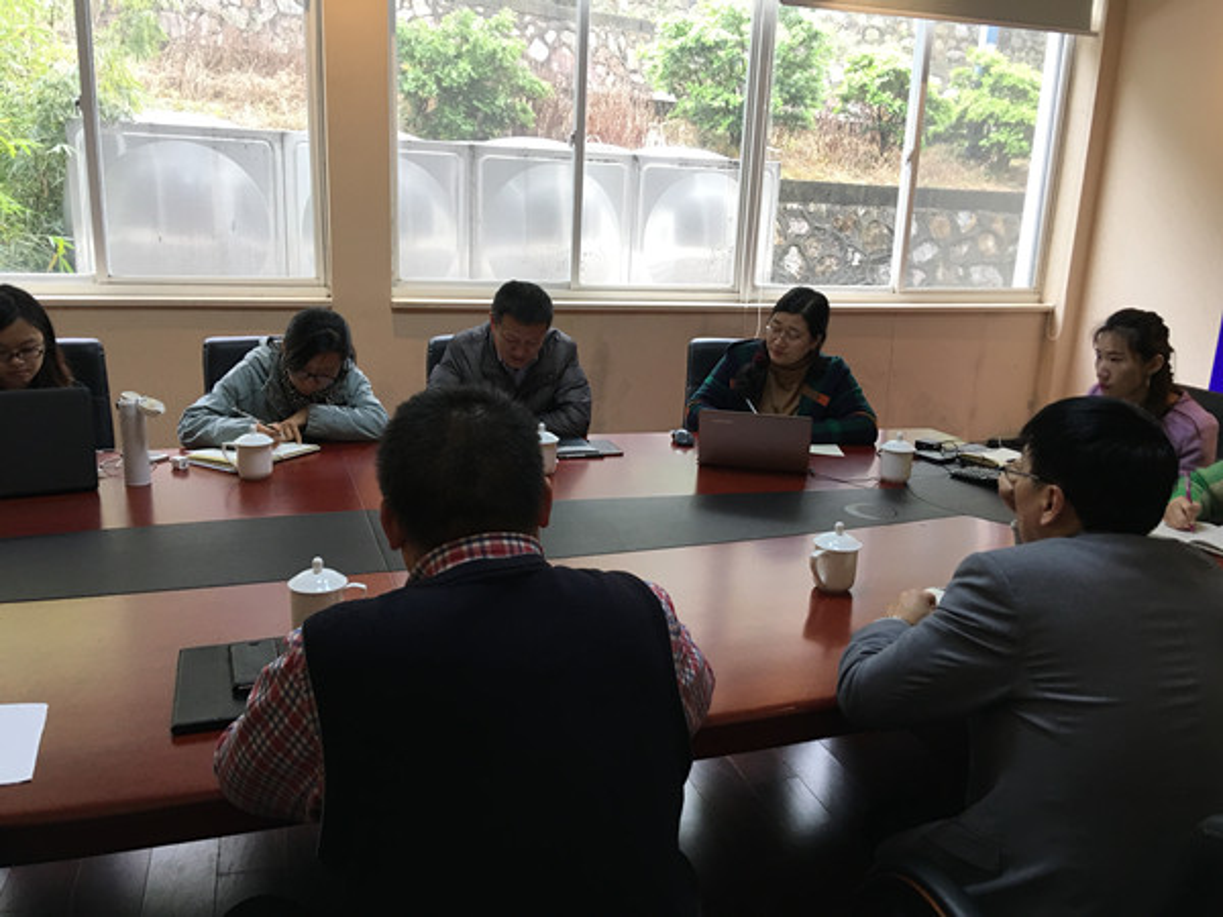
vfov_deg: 48.2
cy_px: 458
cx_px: 612
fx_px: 1025
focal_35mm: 29
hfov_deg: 61.7
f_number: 2.2
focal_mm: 4.15
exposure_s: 1/33
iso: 40
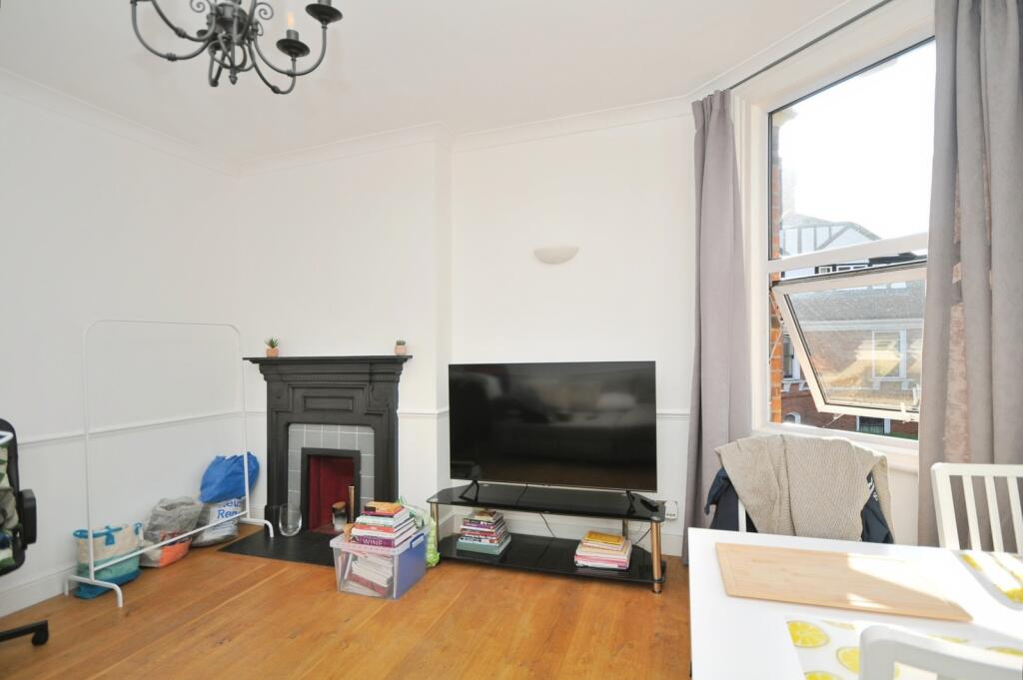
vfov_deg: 69.6
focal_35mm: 17
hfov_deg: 92.5
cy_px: 340
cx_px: 512
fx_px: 490
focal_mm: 11.5
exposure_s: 1/200
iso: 200
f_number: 7.1
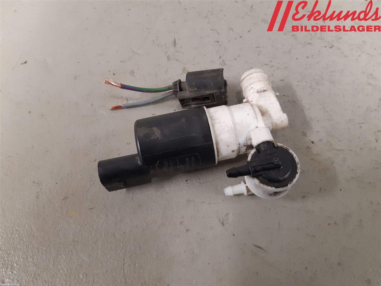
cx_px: 190
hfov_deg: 67.3
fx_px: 286
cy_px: 143
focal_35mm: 26
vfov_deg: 53.1
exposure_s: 1/50
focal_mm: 3.93
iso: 250
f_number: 1.7
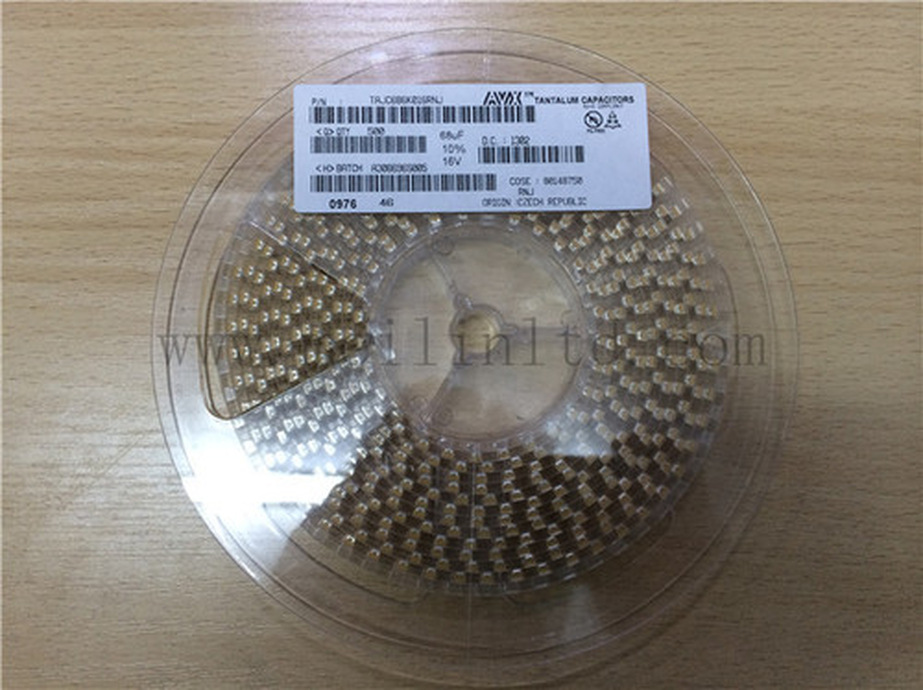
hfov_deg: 60.0
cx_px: 462
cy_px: 345
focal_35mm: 30
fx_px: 799
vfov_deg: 46.7
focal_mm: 4.12
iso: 80
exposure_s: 1/33
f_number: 2.2
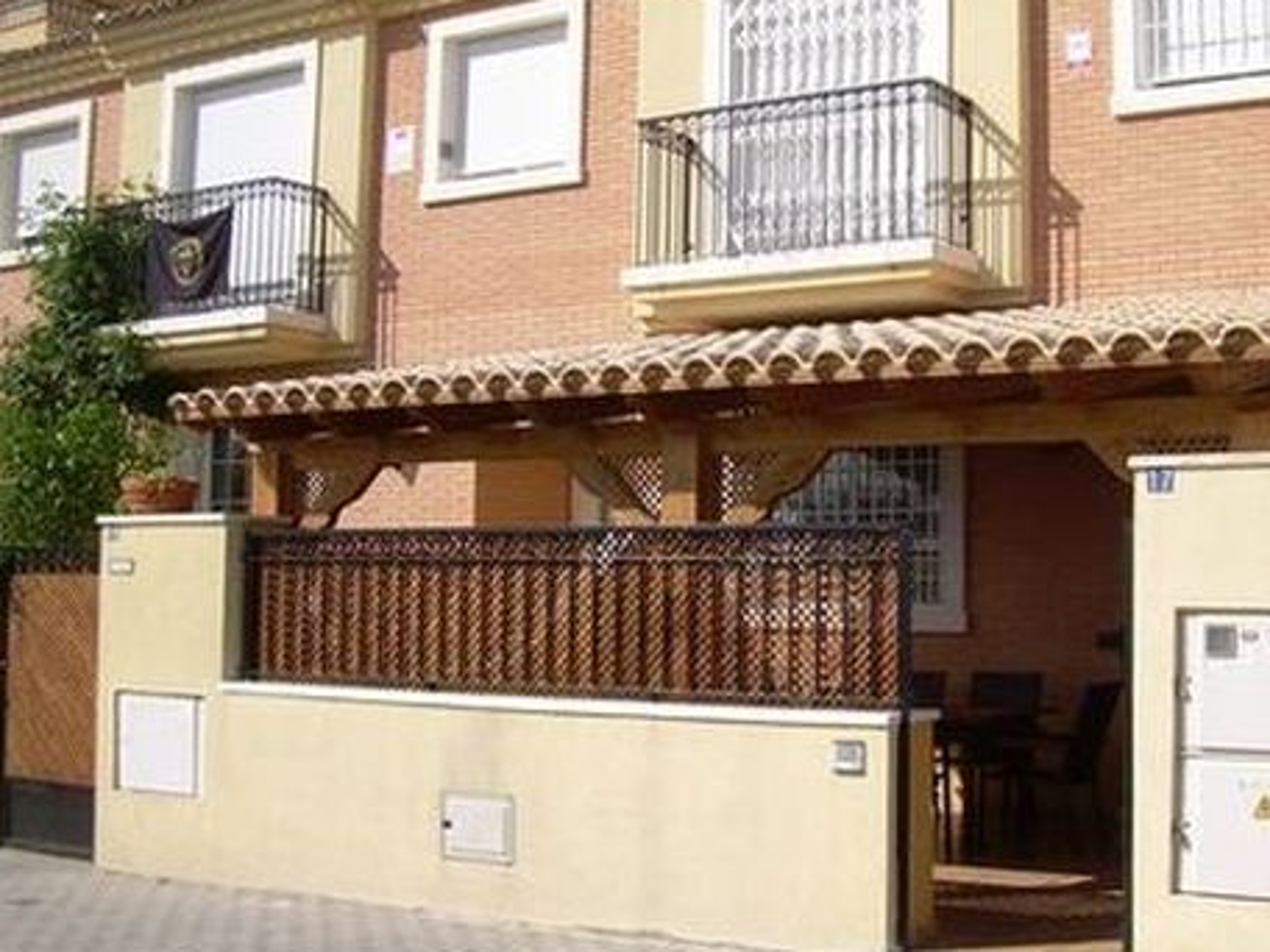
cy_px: 431
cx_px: 813
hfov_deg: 37.9
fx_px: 1834
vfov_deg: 29.1
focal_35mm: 50
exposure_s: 1/500
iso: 50
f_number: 4.6
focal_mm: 6.3
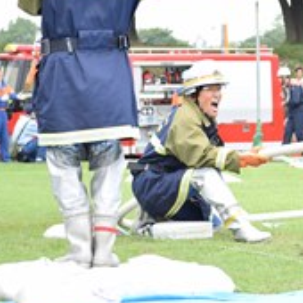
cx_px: 332
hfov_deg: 9.4
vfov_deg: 9.4
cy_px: 106
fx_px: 1833
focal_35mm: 185
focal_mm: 55
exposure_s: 1/320
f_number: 5
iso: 400
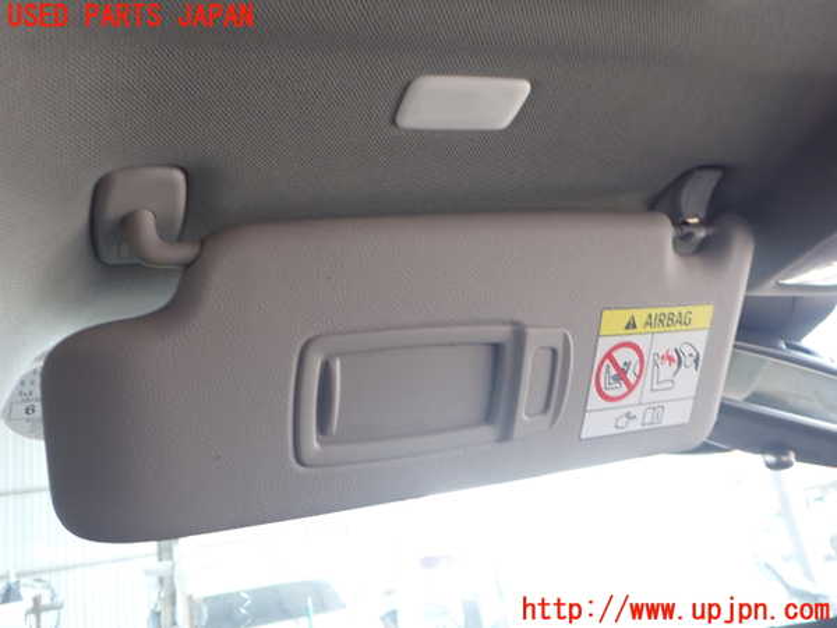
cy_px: 314
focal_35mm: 30
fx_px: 725
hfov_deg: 60.0
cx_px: 418
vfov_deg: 46.8
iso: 200
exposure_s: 1/60
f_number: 2.3
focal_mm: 5.4
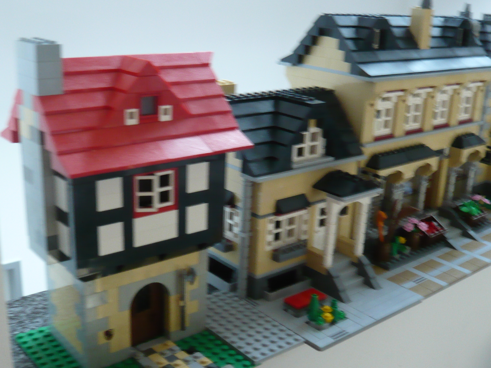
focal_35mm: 43
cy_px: 184
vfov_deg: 33.6
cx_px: 246
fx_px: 610
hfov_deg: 43.9
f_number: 3.1
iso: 200
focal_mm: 5.8
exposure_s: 1/8
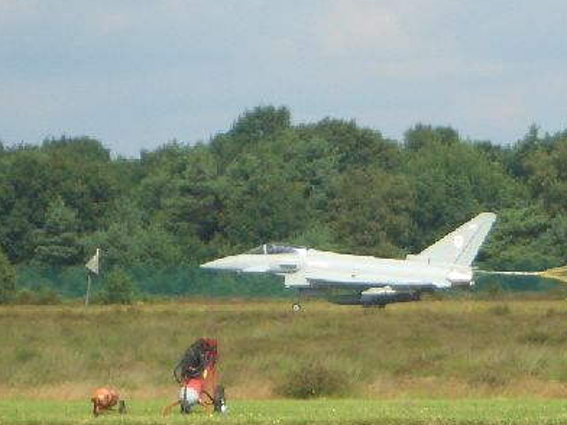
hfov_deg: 7.2
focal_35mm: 274
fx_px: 4488
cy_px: 175
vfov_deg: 5.4
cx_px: 363
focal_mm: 17.4
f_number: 4.8
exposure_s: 1/320
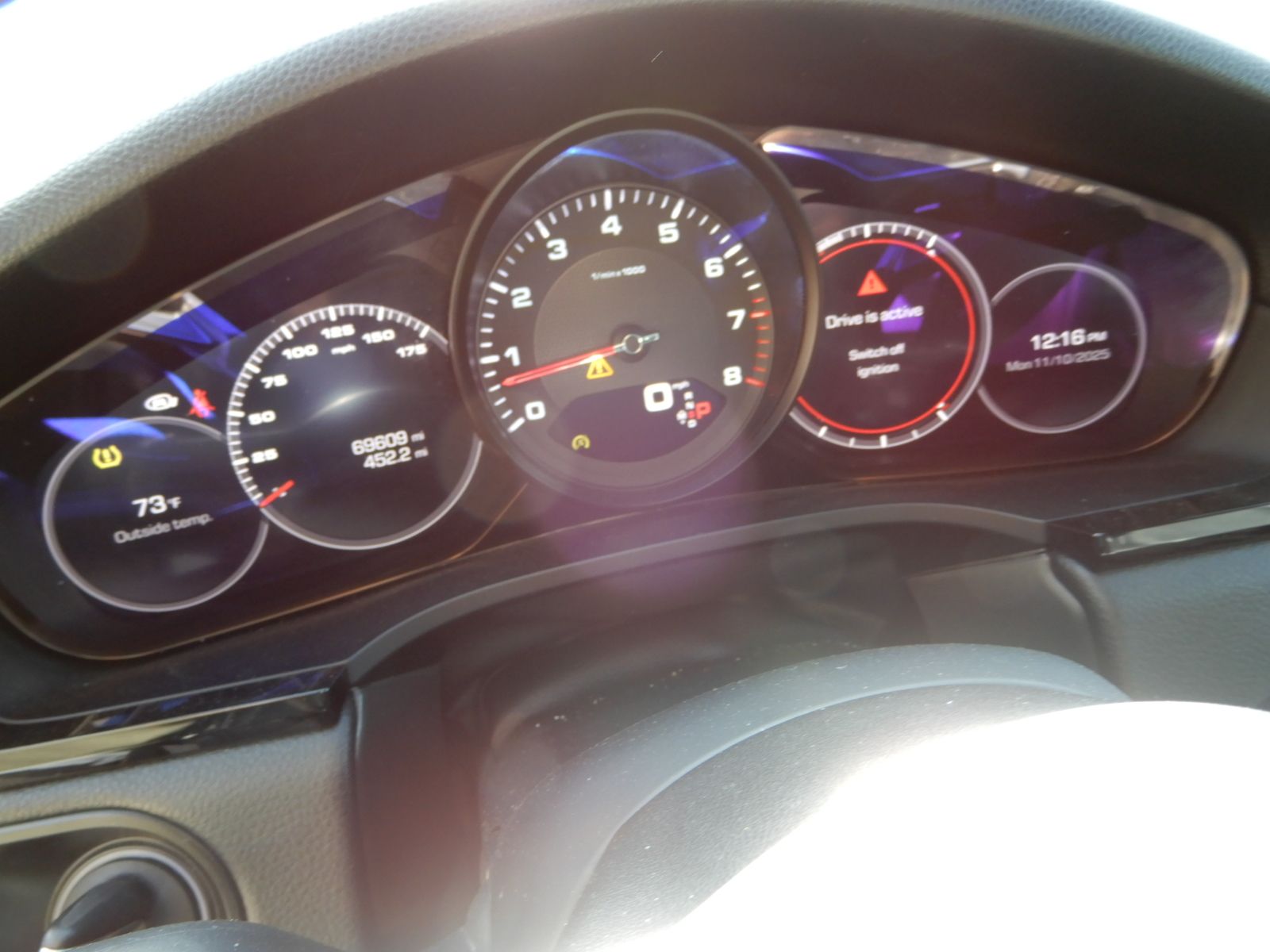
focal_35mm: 24
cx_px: 635
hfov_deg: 71.6
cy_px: 476
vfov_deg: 56.8
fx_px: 881
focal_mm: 4.3
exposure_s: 1/30
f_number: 3.4
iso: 160
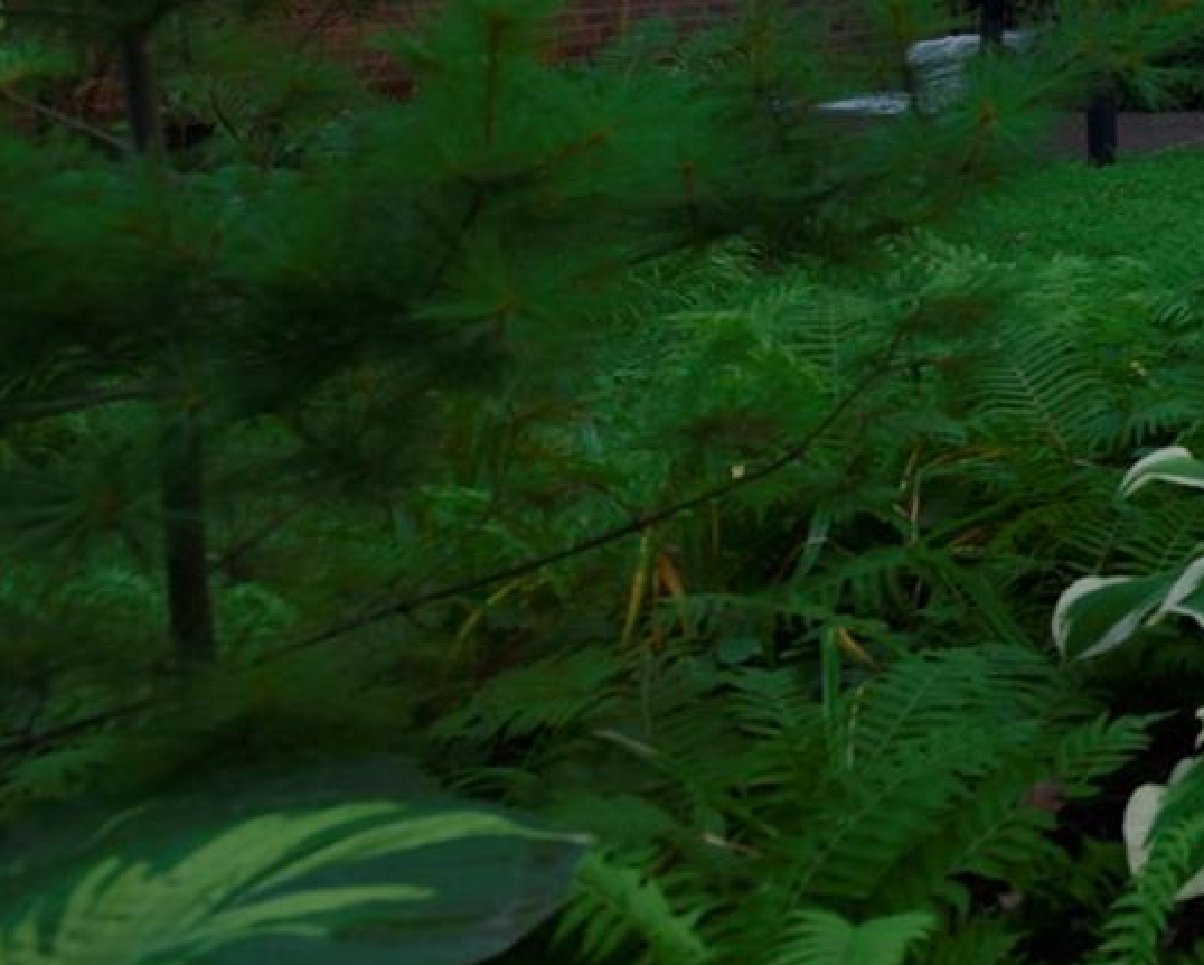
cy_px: -101
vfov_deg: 27.6
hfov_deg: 21.2
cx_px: 2251
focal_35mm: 50
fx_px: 1783
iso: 200
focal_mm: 14
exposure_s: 1/125
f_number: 5.6
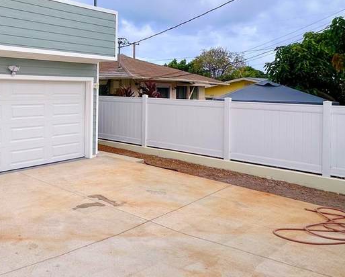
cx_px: 28
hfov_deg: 47.0
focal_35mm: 34
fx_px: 347
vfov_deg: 42.6
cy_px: 83
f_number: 2.2
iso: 40
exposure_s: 1/1618
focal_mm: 2.22
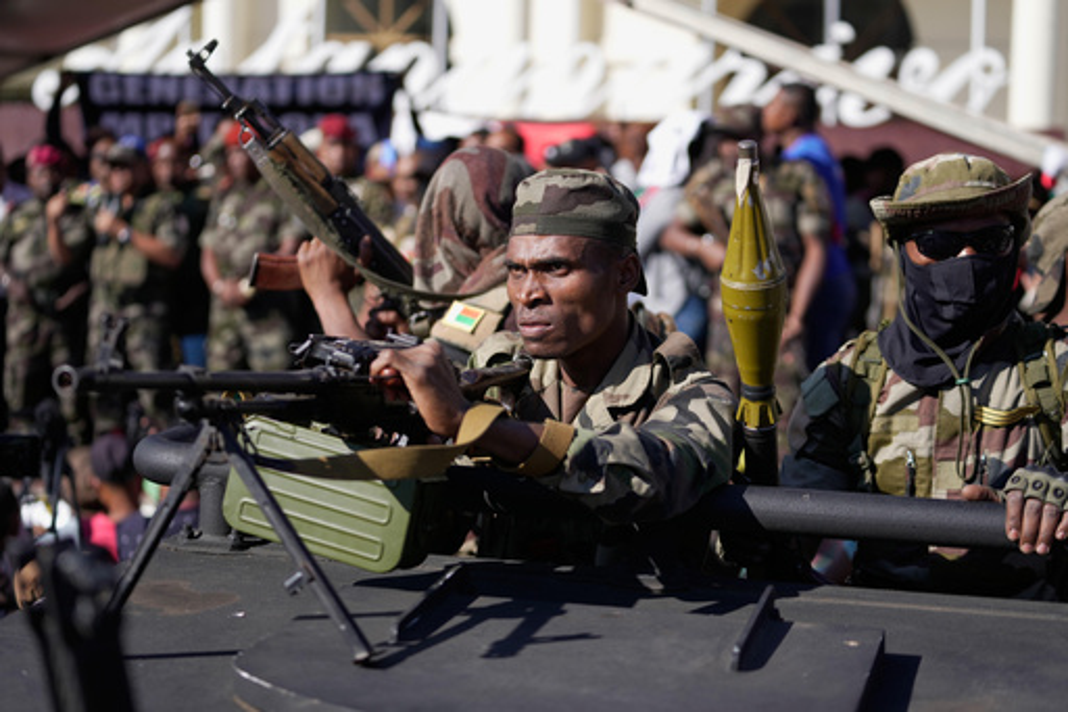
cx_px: 534
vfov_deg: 19.4
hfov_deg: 28.9
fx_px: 2076
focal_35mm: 70
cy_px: 356
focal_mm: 70
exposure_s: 1/2500
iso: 250
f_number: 2.8
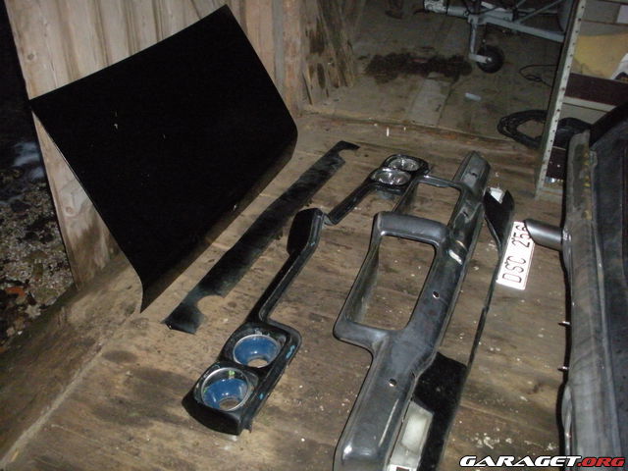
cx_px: 314
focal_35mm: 36
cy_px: 236
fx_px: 653
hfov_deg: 51.4
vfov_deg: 39.7
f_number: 3.5
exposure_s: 1/60
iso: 800
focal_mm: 6.3
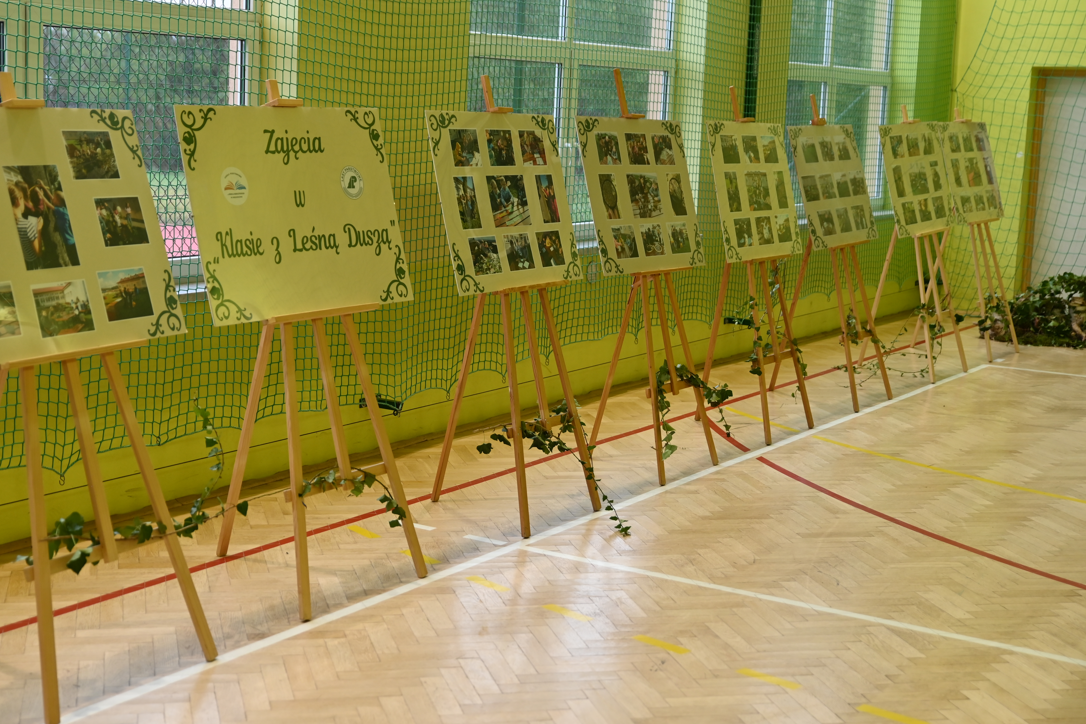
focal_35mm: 58
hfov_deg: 34.4
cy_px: 315
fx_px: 1750
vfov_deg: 23.4
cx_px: 458
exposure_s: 1/125
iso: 400
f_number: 2.8
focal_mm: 48
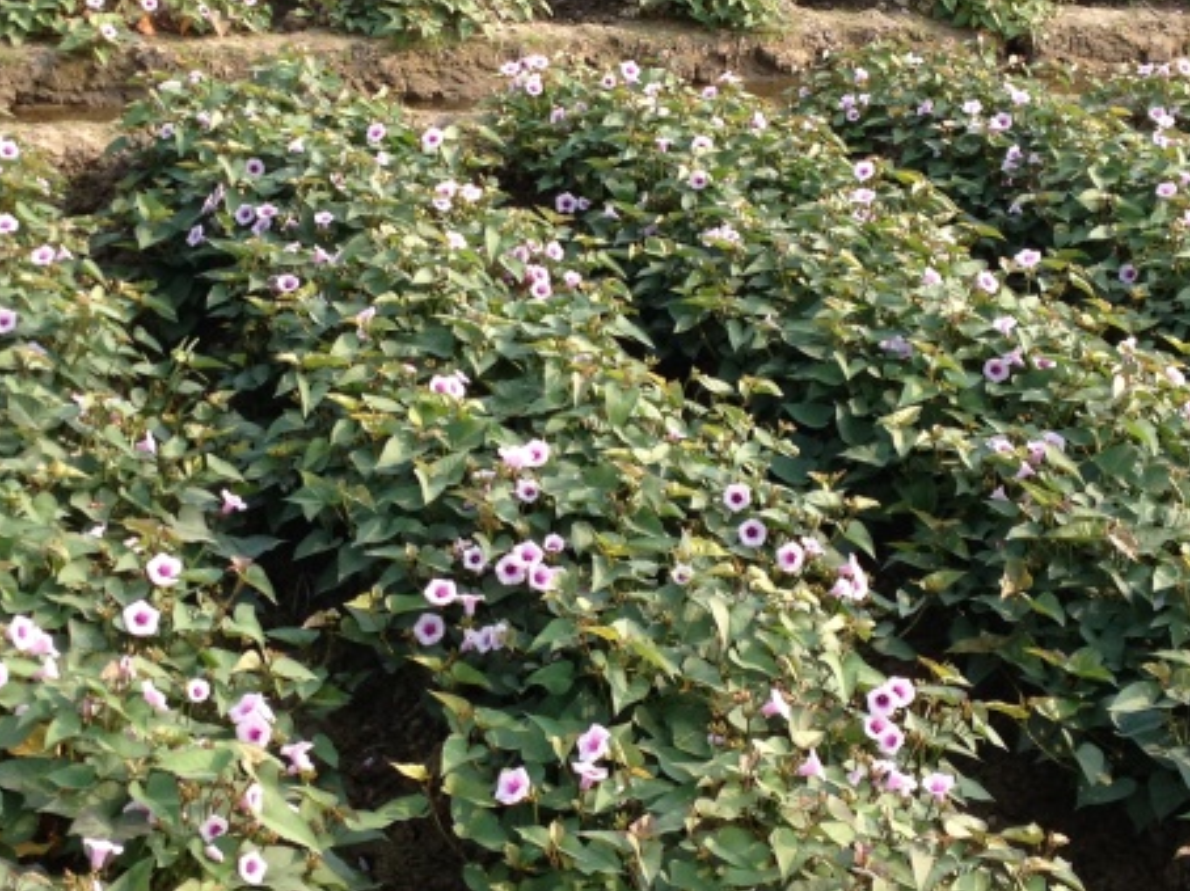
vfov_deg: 18.6
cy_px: 372
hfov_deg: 24.7
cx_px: 540
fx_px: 2714
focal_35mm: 79
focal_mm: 4.28
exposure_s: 1/536
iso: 50
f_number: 2.4
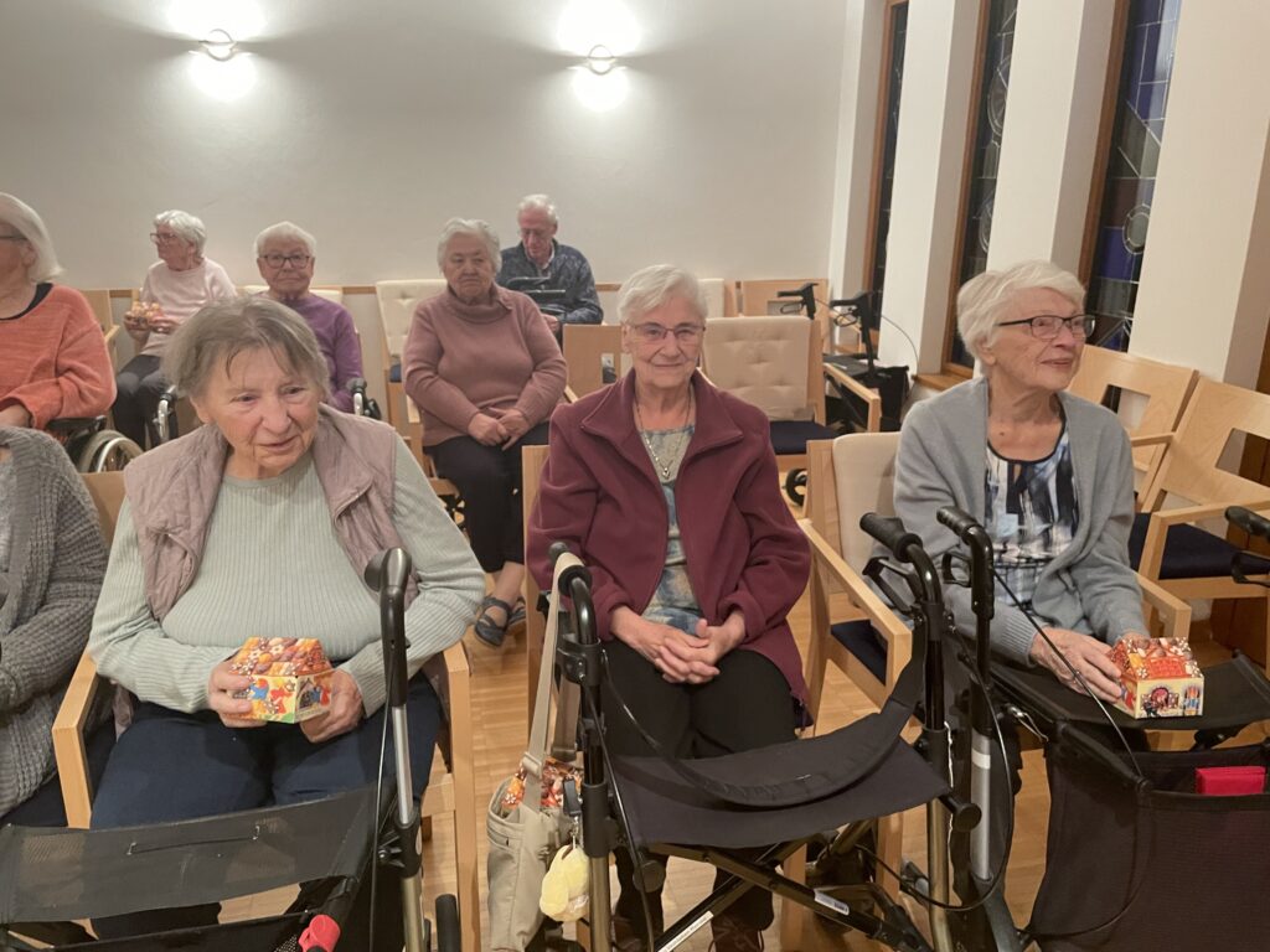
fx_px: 954
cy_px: 476
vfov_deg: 53.1
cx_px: 635
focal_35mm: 26
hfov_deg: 67.3
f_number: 1.6
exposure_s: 1/33
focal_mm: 4.2
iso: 400
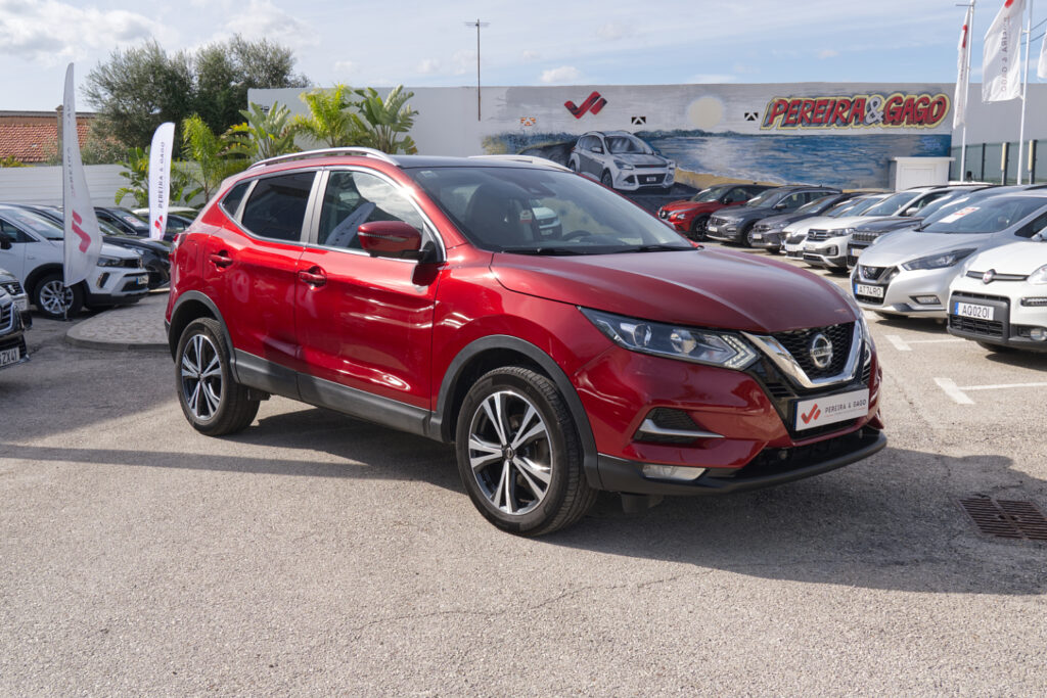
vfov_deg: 36.9
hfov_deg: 53.1
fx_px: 1047
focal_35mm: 36
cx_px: 524
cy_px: 349
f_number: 8
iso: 160
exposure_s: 1/250
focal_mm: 24.2
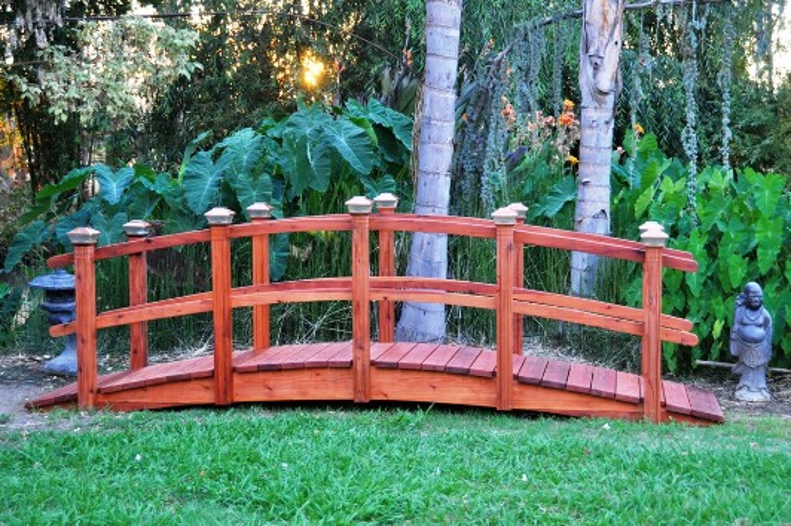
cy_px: 263
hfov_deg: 31.9
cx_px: 396
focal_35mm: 63
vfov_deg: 21.5
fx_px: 1383
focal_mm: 42
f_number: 4.5
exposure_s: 1/60
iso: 800
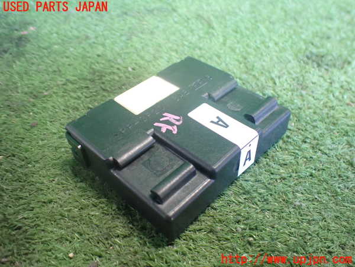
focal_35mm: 30
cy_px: 134
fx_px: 308
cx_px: 178
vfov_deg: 46.8
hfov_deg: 60.0
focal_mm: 5.4
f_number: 2.3
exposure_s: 1/50
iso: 800
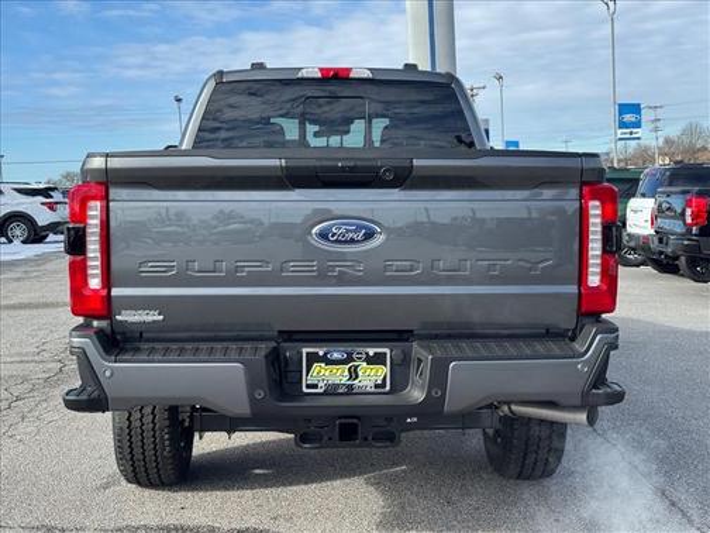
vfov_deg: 30.3
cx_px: 355
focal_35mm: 48
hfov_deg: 39.7
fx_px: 985
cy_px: 266
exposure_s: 1/2331
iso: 64
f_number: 1.78
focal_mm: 6.76
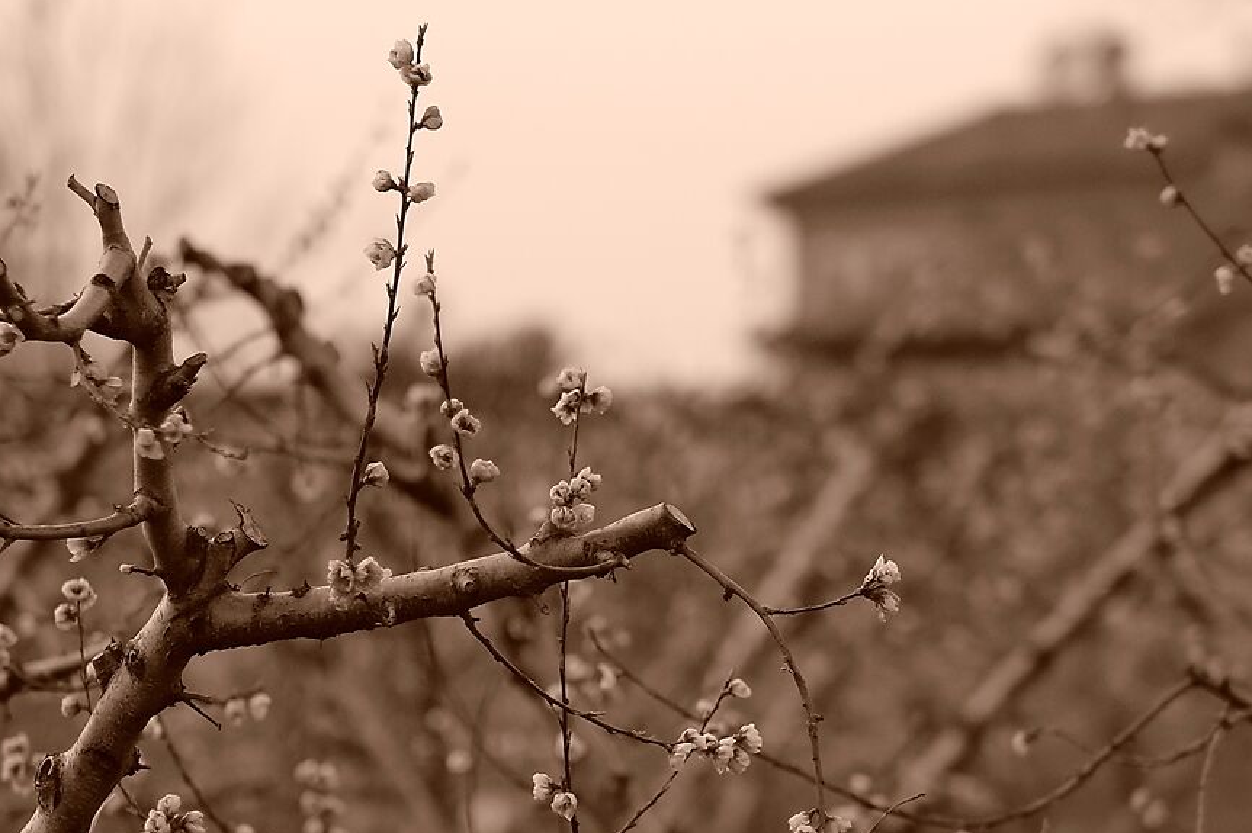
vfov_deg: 5.9
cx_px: 545
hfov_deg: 8.8
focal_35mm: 234
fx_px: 8134
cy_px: 711
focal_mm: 56
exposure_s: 1/5000
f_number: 1.2
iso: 400
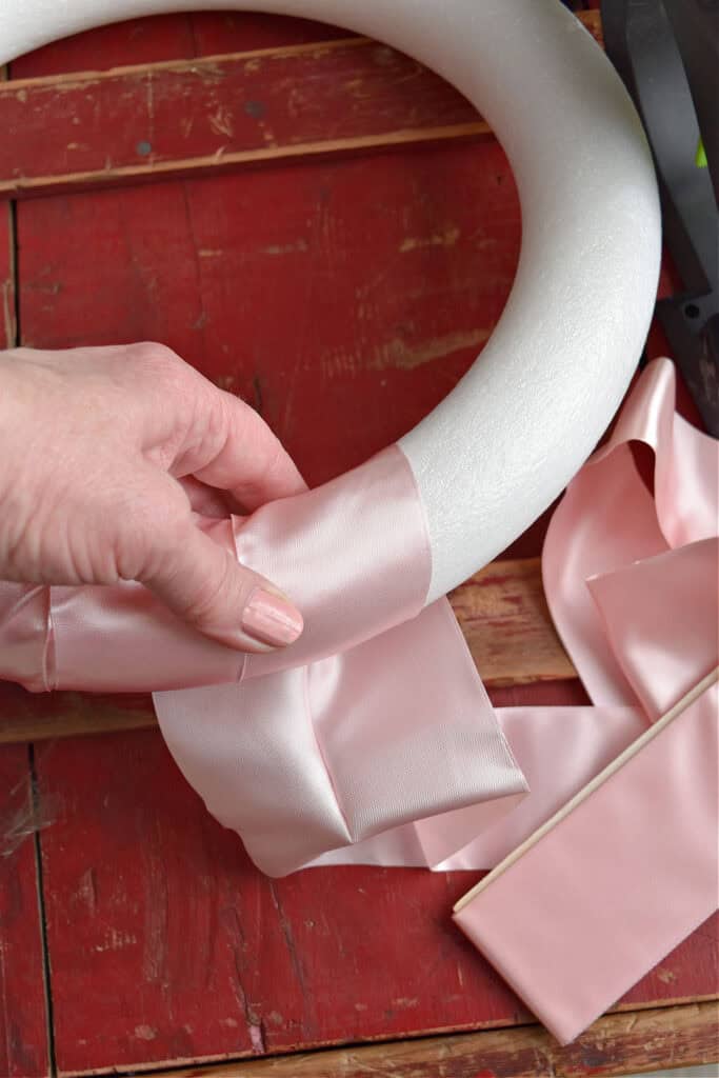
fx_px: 1527
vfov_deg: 38.9
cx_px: 360
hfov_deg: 26.5
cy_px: 539
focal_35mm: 51
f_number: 7.1
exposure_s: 1/200
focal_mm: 34
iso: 400
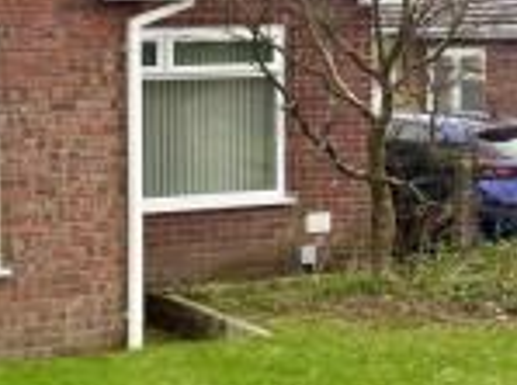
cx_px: -213
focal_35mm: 74
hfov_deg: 22.6
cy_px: 75
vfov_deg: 19.6
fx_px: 1103
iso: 40
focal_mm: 5.96
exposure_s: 1/221
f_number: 1.6
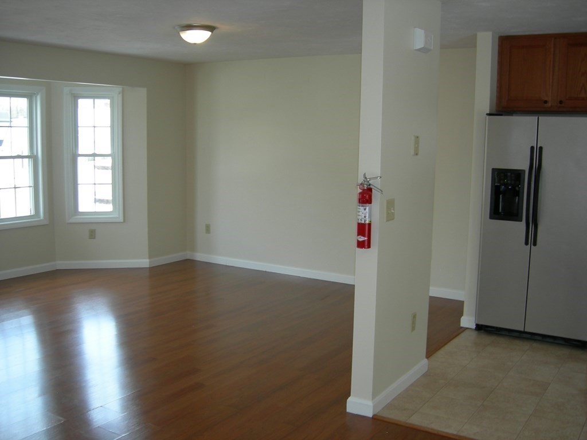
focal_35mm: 36
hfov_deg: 51.4
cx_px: 294
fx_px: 610
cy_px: 220
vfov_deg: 39.7
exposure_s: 1/36.3
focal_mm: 7.5
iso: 64
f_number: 2.7
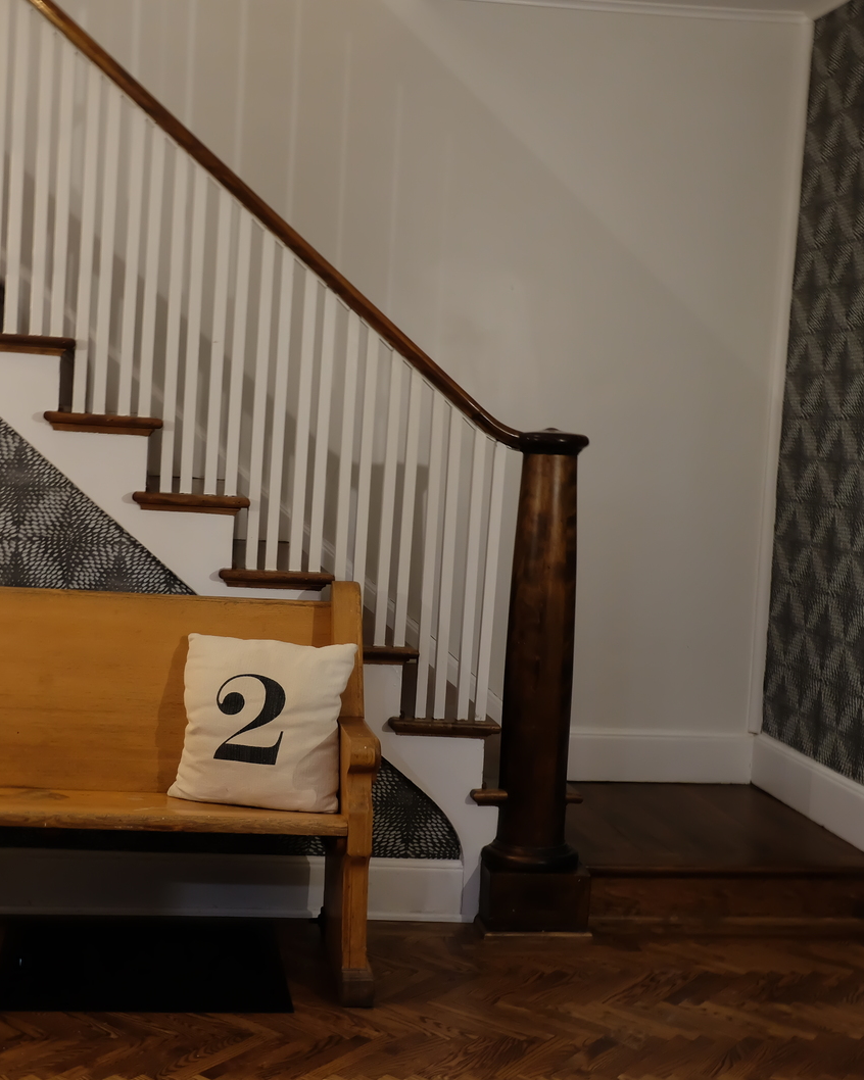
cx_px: 320
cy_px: 535
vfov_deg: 40.3
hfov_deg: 32.6
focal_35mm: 46
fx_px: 1471
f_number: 4
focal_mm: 21.1
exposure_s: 1/15
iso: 800
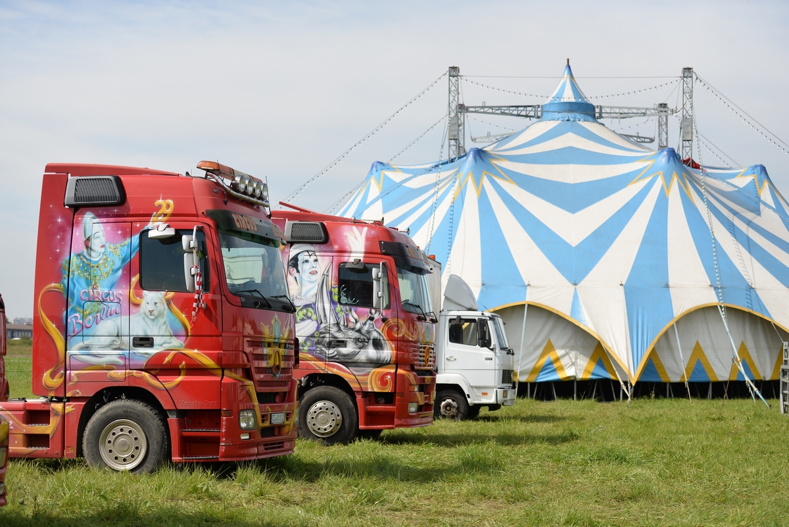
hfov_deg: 28.8
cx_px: 394
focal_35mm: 70
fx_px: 1535
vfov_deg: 19.5
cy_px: 264
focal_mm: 70
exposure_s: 1/2500
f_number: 2.8
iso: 160
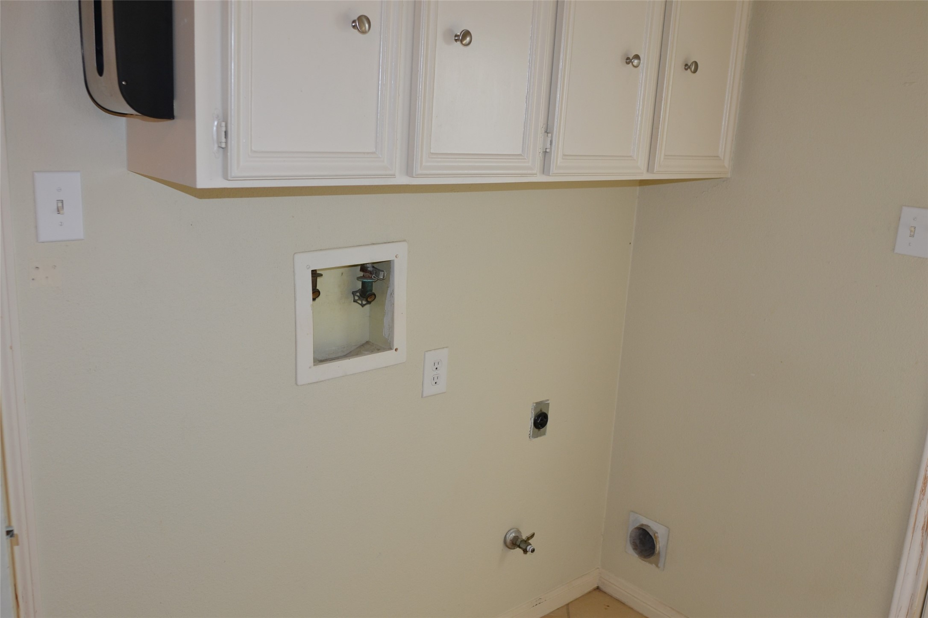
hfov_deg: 61.9
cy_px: 309
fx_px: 773
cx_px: 464
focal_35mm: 30
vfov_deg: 43.6
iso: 400
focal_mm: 20
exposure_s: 1/60
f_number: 2.8
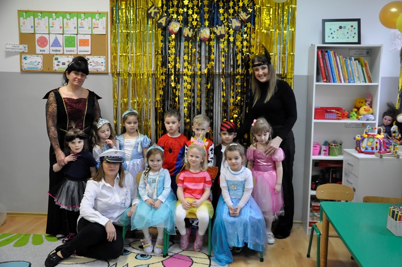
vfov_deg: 22.6
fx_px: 669
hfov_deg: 33.4
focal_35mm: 60
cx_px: 201
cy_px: 134
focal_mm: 40
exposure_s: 1/60
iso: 1600
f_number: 4.5
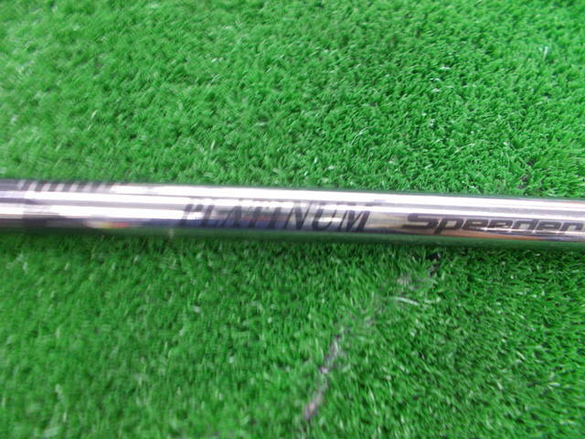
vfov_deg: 53.1
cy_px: 220
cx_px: 292
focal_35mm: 26
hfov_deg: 67.3
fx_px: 439
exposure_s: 1/10
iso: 200
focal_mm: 4.6
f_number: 3.2
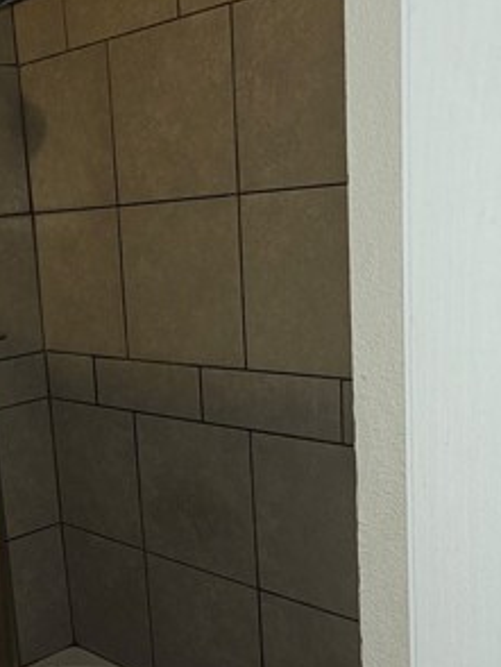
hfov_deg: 27.6
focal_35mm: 50
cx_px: 14
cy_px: 424
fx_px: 963
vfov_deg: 37.9
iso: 100
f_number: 1.7
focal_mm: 6.3
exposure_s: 1/30
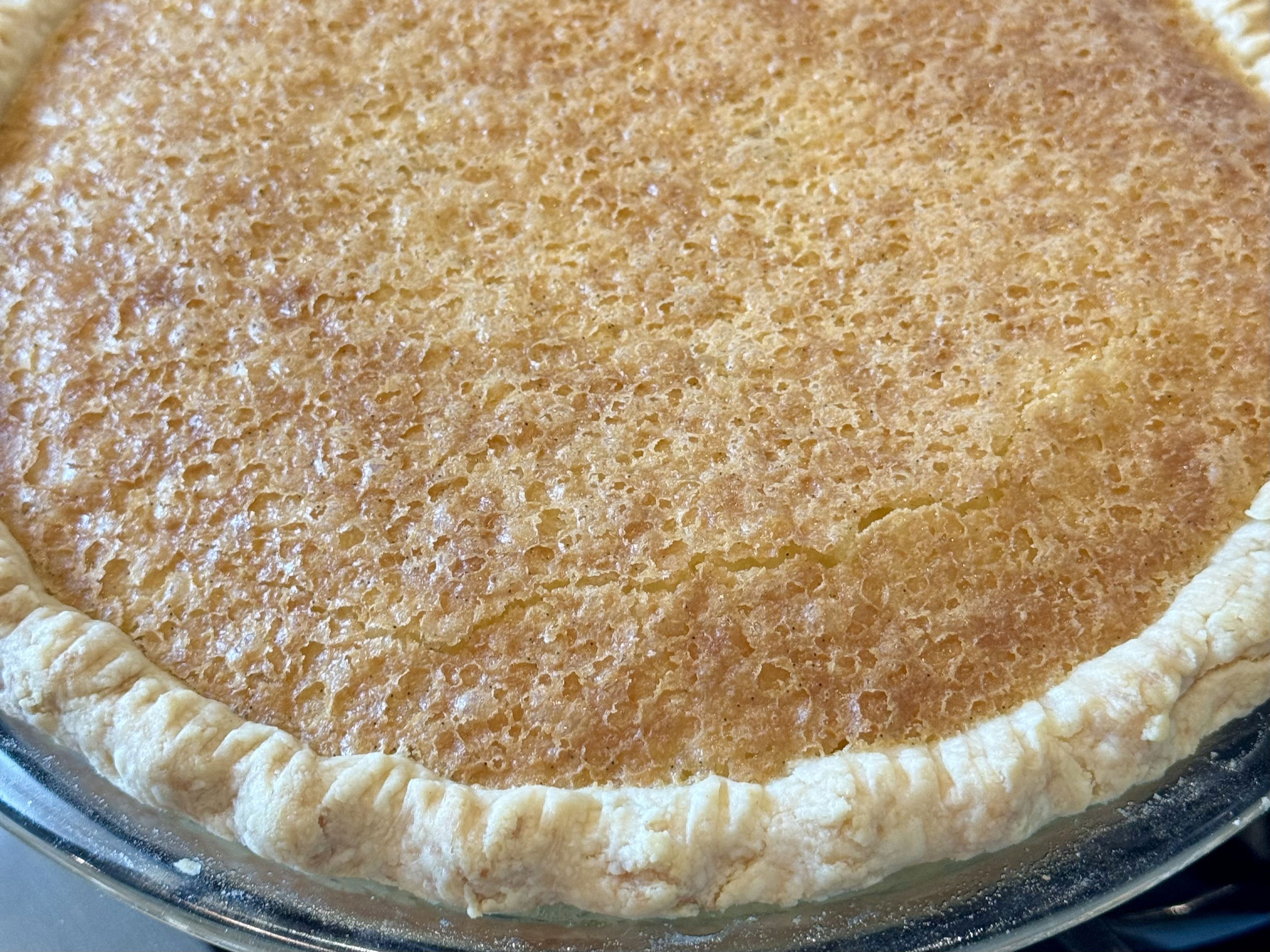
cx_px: 635
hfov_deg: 39.7
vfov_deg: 30.3
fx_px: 1761
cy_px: 476
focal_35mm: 48
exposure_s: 1/60
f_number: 1.78
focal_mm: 6.76
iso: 100
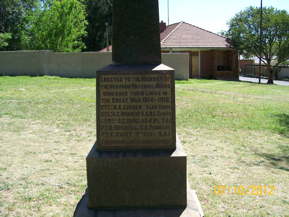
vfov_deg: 39.7
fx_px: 301
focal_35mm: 36
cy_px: 108
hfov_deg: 51.4
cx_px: 144
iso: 80
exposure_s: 1/786
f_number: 2.7
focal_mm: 6
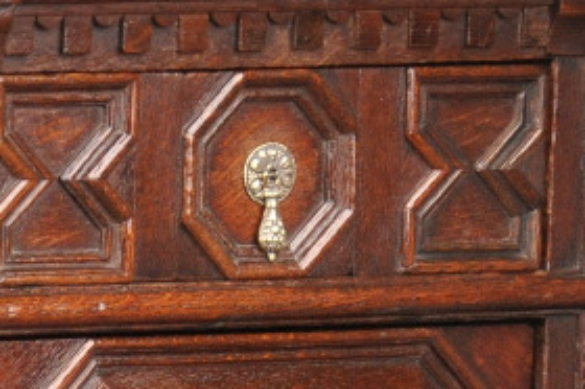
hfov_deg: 4.1
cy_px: 759
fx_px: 8067
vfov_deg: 2.7
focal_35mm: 497
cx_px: -410
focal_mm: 58
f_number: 5.6
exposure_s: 1/125
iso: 800
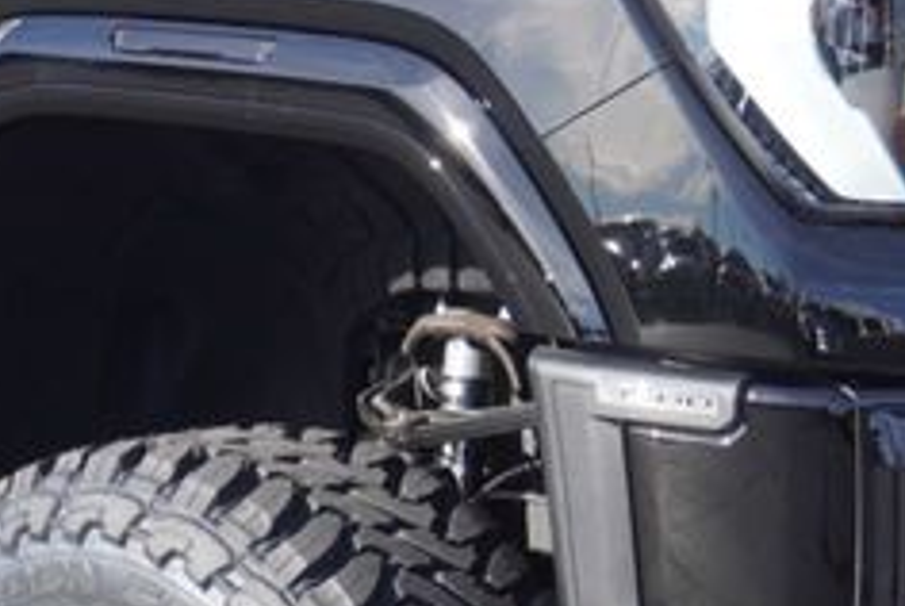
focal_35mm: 156
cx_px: 92
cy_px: 311
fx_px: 3926
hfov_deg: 13.0
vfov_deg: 8.8
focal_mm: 24
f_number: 7.1
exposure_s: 1/160
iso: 100
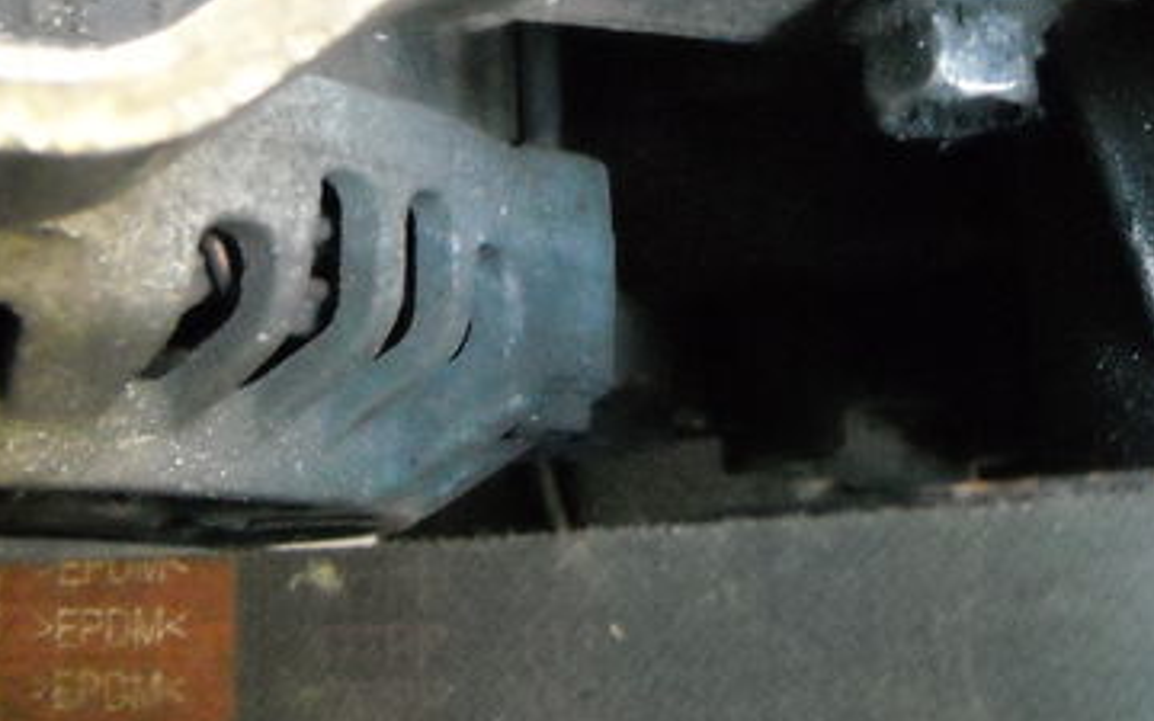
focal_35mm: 66
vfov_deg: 19.3
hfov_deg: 31.1
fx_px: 2076
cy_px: 35
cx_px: 577
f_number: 2.8
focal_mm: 5.7
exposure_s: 1/8
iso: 672
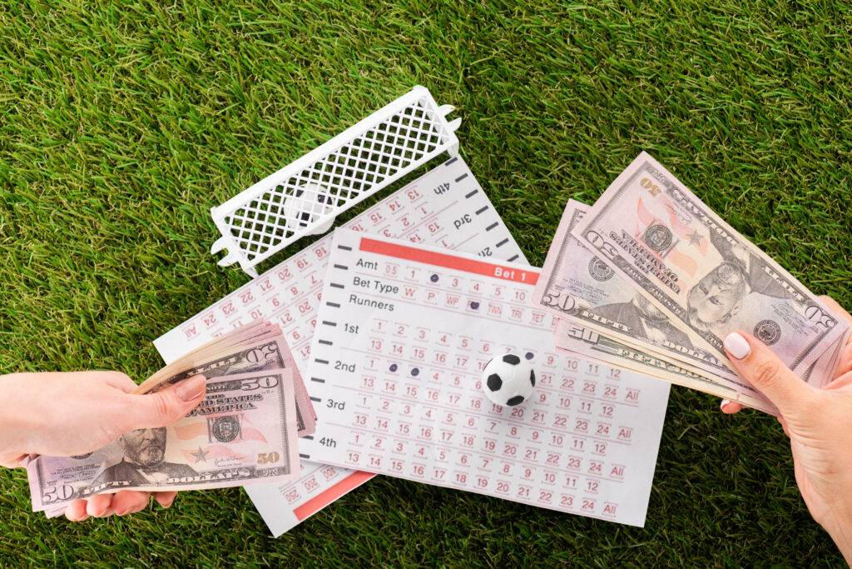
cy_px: 284
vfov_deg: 13.0
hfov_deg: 19.5
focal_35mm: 105
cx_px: 426
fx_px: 2485
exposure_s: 1/200
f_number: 5
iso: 160
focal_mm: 105
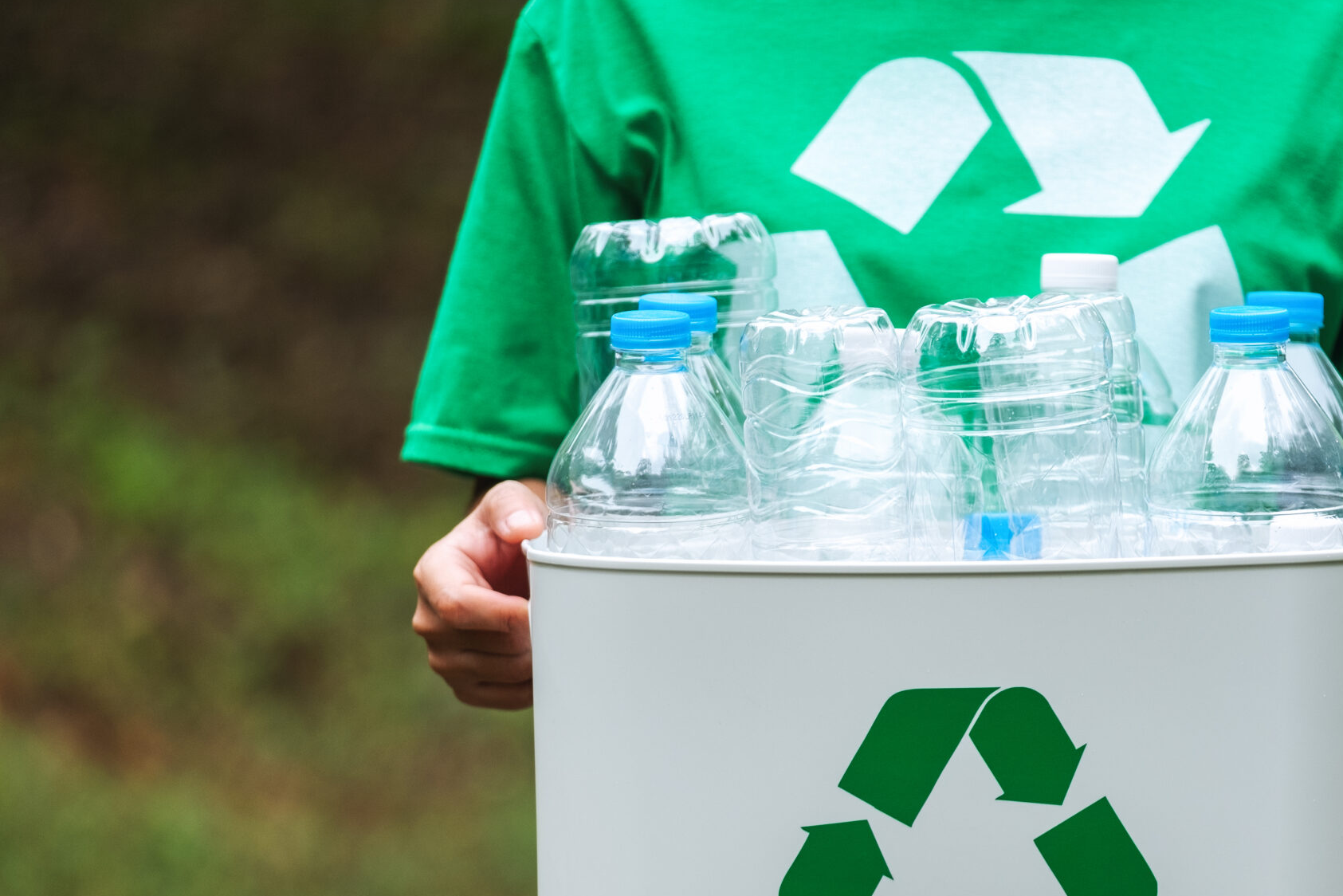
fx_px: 11902
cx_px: 976
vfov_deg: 4.3
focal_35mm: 319
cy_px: 664
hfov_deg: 6.5
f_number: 2.8
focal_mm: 140
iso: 200
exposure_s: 1/750
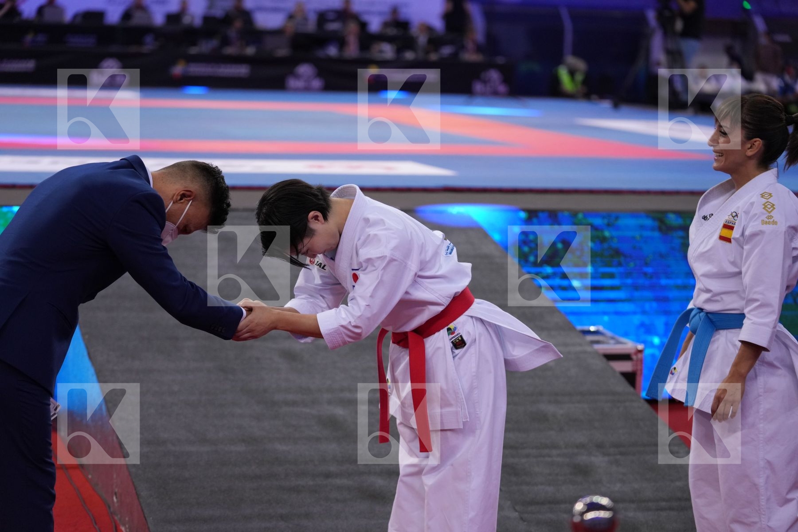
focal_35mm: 91
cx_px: 399
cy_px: 266
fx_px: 2017
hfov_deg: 22.4
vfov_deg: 15.0
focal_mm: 91
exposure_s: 1/1000
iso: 2000
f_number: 2.8
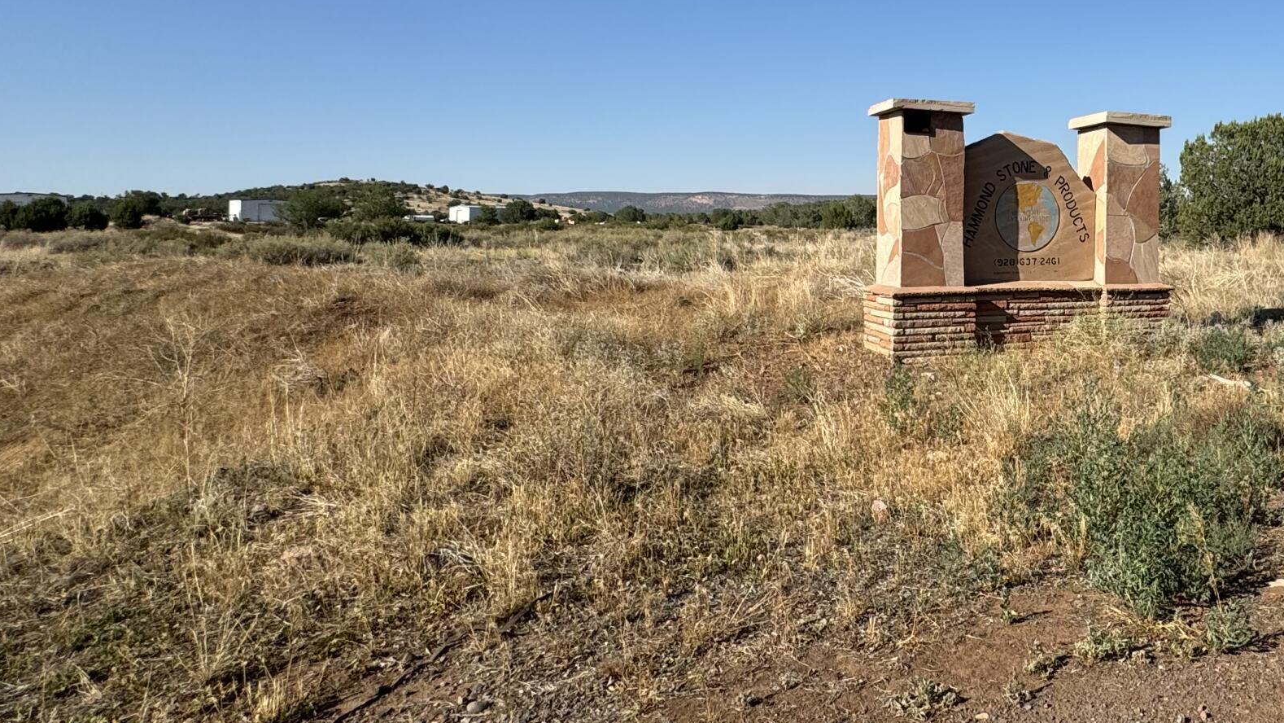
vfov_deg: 39.5
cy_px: 217
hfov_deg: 60.5
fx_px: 987
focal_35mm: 29
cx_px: 1035
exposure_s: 1/2273
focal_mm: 2.22
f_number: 2.2
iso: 50
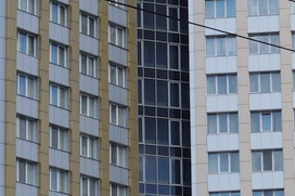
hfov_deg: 19.9
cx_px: 242
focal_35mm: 101
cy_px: 42
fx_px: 831
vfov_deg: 13.4
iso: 100
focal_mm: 23
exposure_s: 1/125
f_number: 16
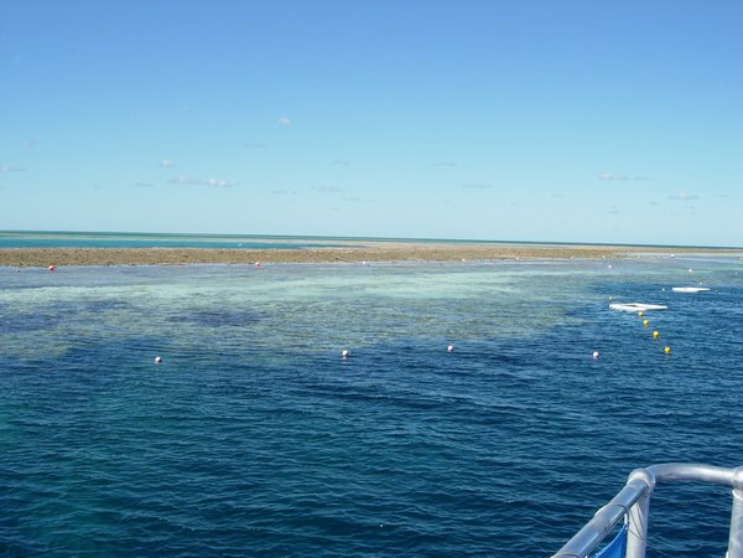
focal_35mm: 38
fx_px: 816
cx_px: 372
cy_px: 279
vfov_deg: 37.7
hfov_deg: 49.0
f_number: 4.8
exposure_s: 1/724
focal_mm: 7.8
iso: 79
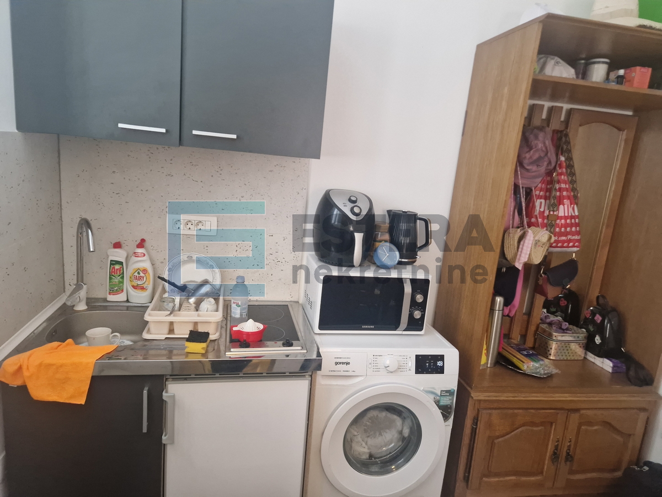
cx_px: 331
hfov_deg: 73.9
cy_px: 248
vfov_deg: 58.9
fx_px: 440
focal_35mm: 23
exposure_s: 1/100
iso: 50
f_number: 1.8
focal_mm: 5.4
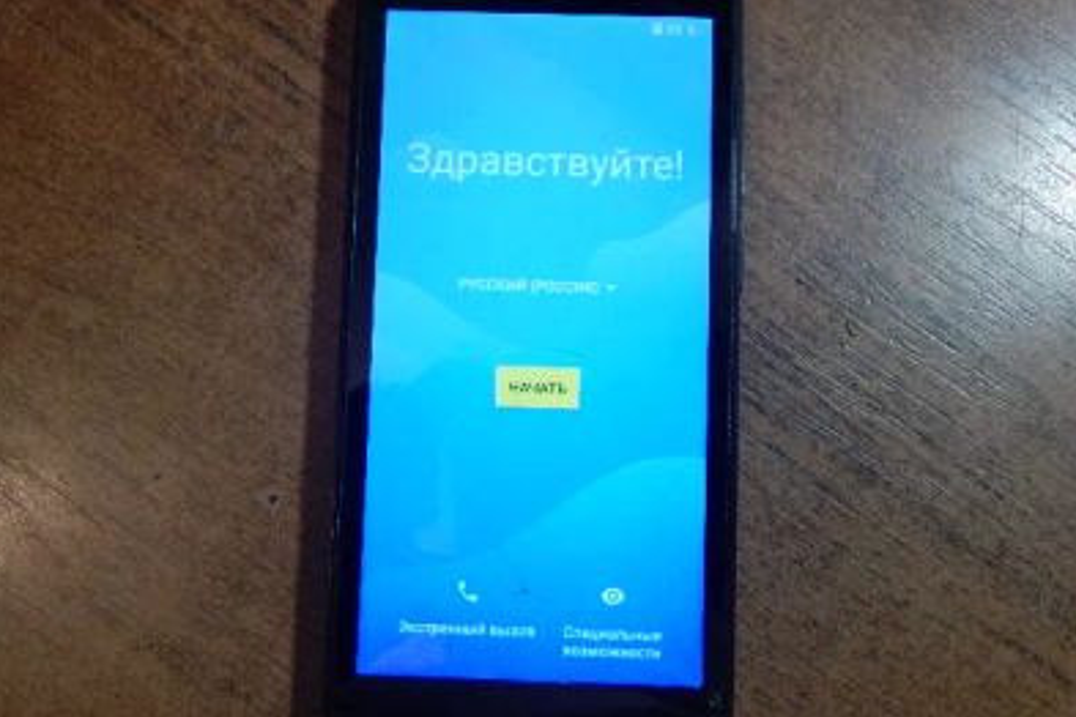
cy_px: 364
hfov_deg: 53.1
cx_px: 531
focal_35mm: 36
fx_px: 1076
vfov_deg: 36.9
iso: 400
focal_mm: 6.1
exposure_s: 1/30
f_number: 3.3
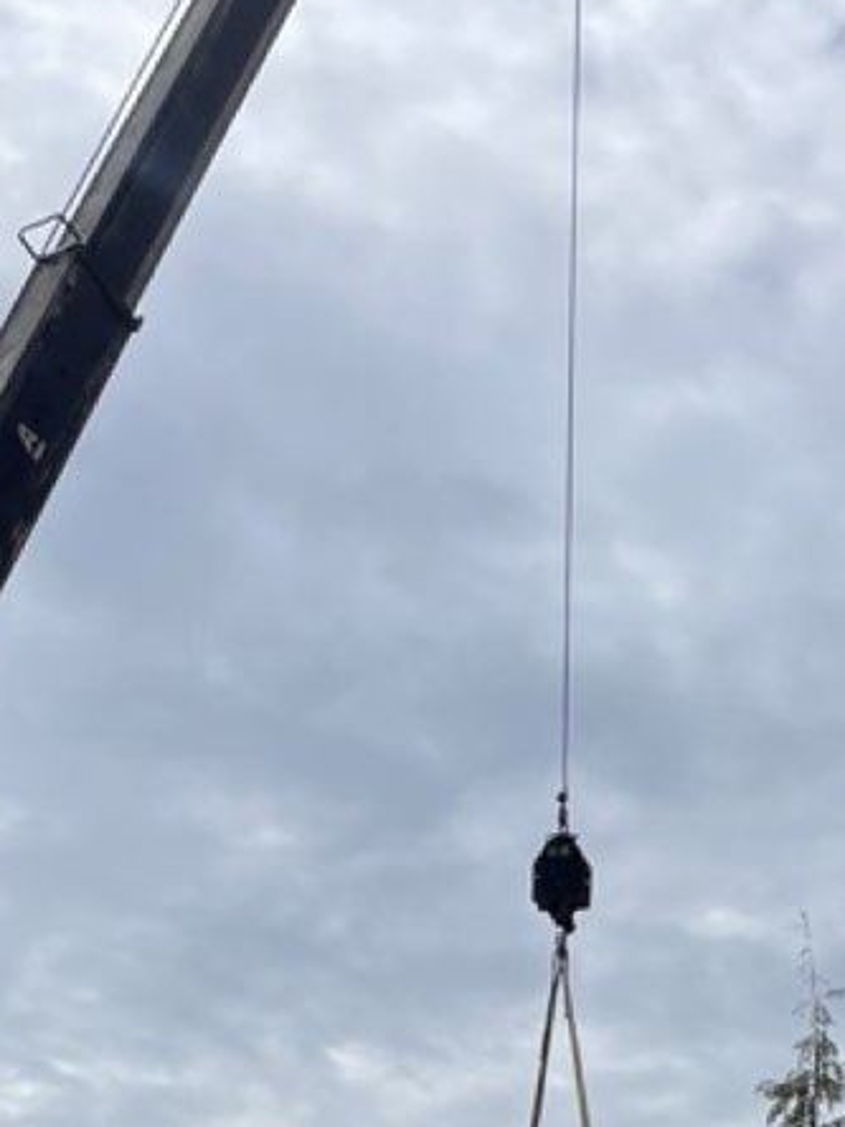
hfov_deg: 17.7
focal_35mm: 82
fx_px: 2669
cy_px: 1708
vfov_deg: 20.3
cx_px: 784
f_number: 1.6
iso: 32
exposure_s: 1/6897
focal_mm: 4.2
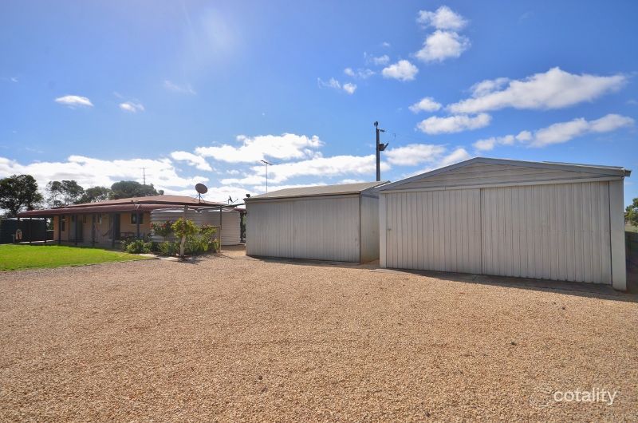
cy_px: 212
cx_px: 319
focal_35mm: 20
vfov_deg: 63.0
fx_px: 345
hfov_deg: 85.5
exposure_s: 1/250
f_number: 9
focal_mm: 13
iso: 100
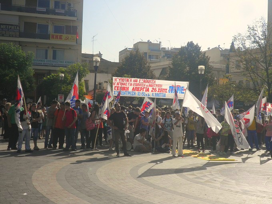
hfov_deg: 36.2
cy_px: 102
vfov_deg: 27.5
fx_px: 416
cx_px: 136
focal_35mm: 53
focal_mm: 9.6
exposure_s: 1/640
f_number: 4.8
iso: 64
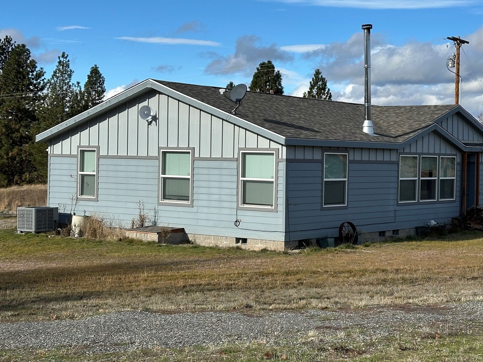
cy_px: 162
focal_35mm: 66
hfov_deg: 29.2
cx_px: 319
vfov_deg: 22.2
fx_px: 921
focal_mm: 6.86
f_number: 1.78
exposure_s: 1/4785
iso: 64
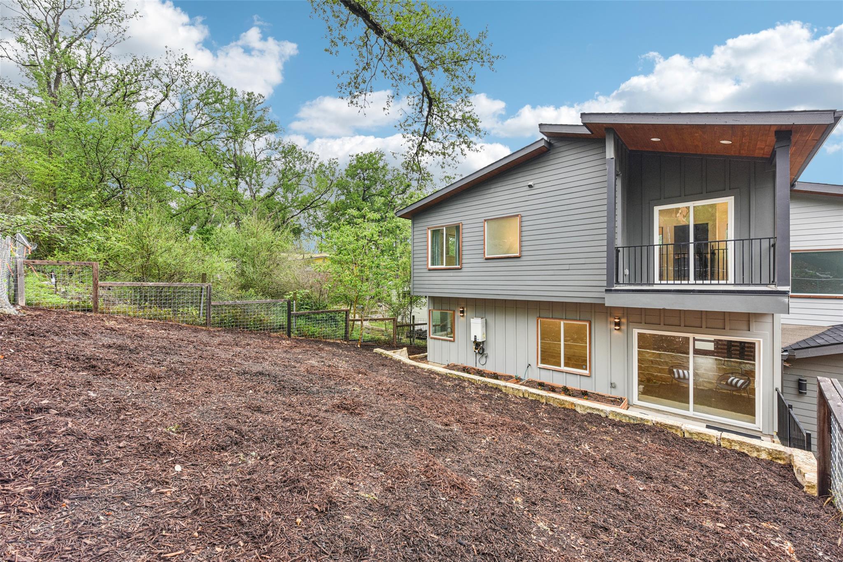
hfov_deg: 104.3
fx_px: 328
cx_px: 422
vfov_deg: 81.2
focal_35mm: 14
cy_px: 281
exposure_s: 1/40
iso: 100
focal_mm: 14
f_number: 8
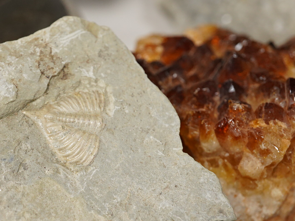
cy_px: 140
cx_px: 85
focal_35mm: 65
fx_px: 554
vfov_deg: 22.5
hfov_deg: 29.5
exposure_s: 1/125
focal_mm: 30
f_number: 9
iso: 2500
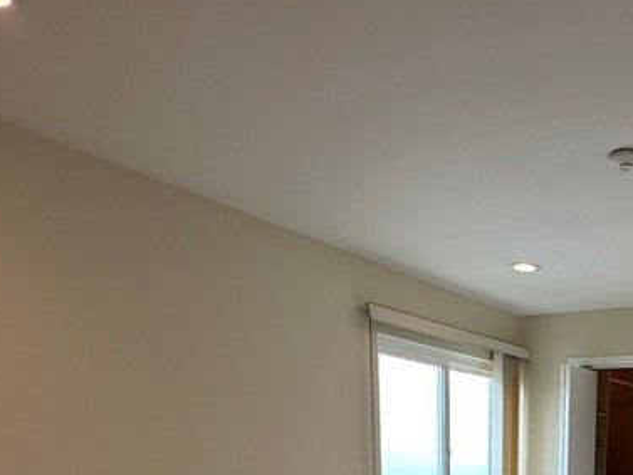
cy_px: 599
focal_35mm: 38
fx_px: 695
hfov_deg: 44.2
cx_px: 579
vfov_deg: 30.6
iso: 40
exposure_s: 1/151
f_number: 2.2
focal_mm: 2.22
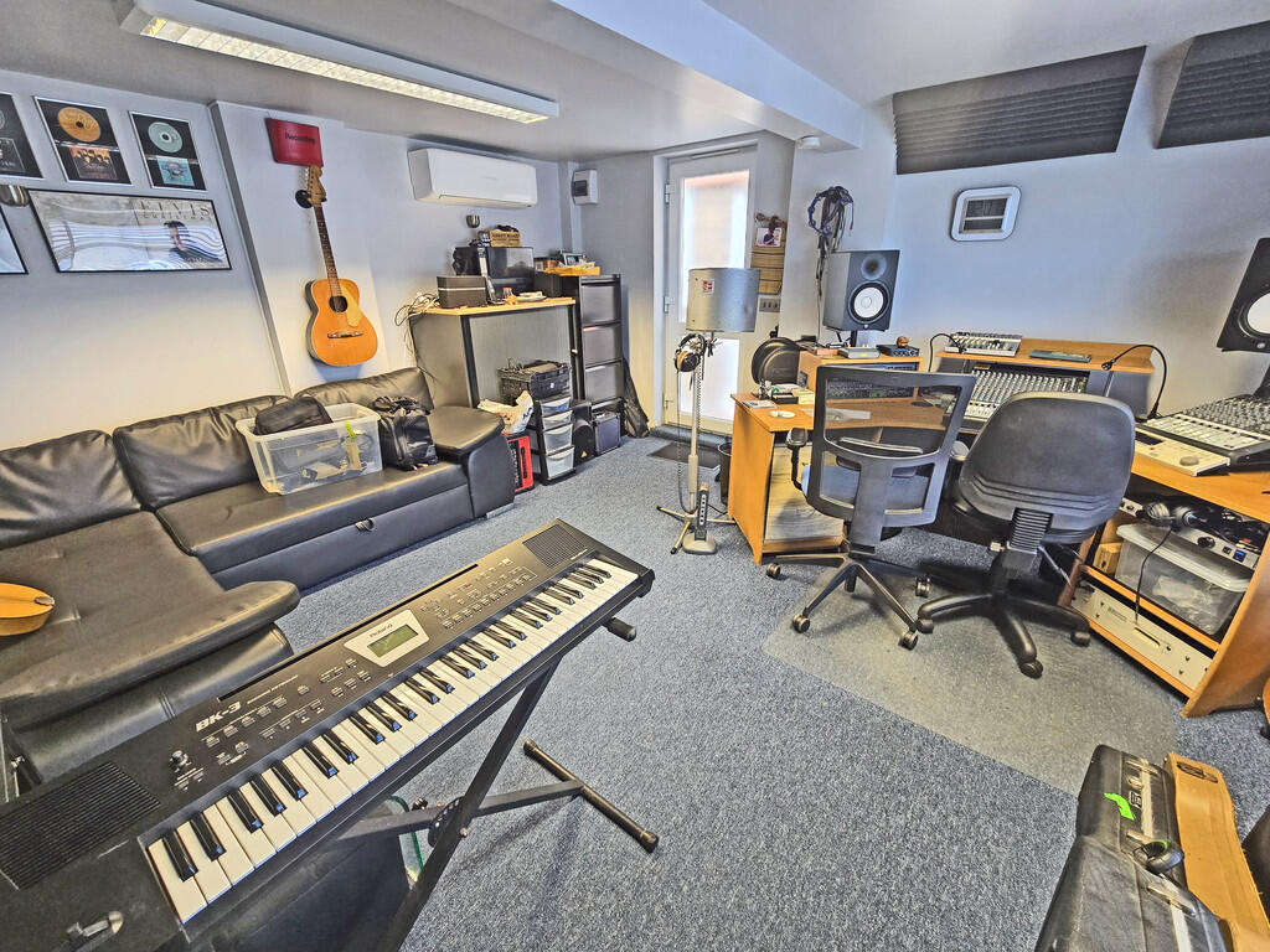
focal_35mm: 13
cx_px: 635
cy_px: 476
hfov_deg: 106.2
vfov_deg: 89.9
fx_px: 477
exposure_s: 1/50
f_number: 2.2
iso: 200
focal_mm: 2.2
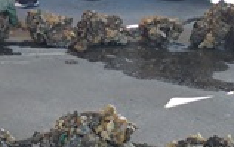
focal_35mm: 126
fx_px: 804
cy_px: -43
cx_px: -24
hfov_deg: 16.1
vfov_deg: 10.2
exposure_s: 1/160
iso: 250
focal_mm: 8.4
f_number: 3.1
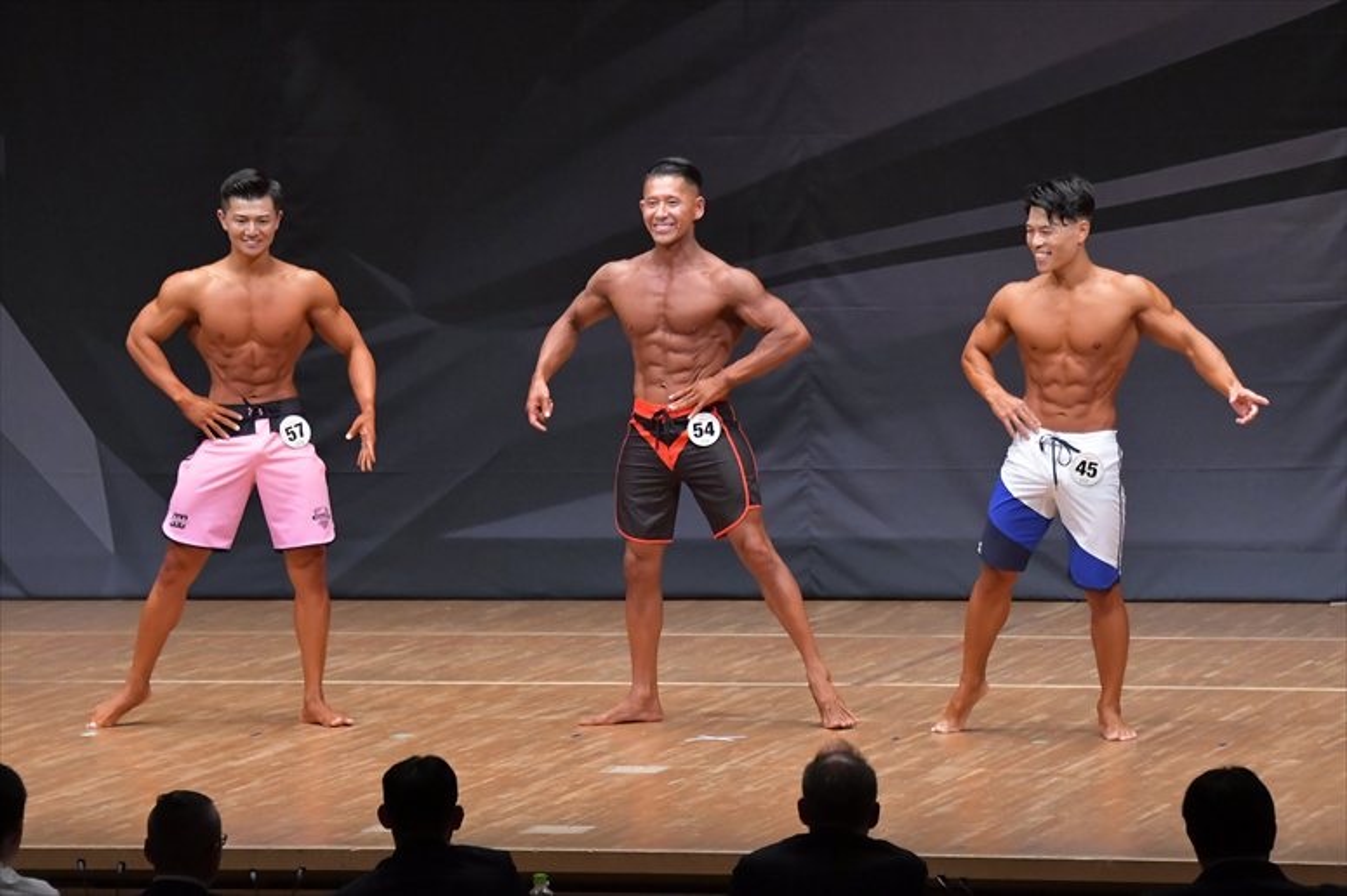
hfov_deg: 10.2
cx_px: 674
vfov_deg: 6.8
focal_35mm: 202
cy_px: 448
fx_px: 7555
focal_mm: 135
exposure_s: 1/400
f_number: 5.6
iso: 6400
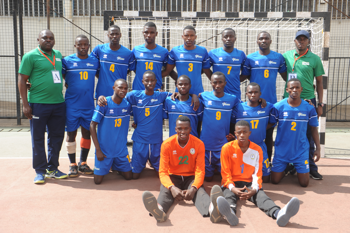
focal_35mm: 50
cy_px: 116
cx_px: 175
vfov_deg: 27.0
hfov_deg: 39.6
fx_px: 486
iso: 250
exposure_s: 1/400
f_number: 4.5
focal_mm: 50
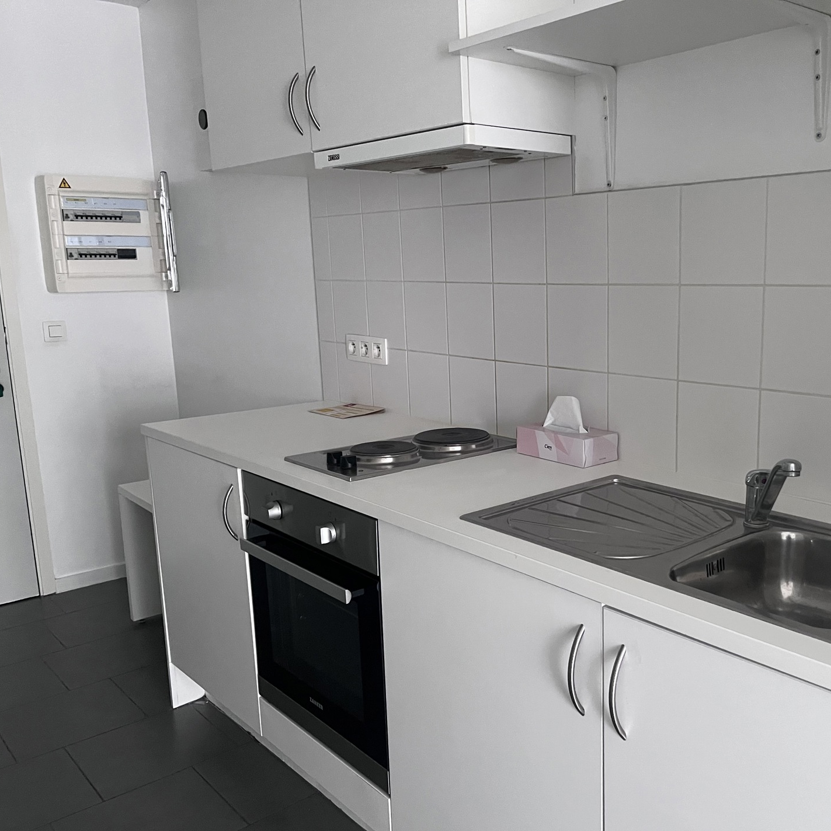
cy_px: 420
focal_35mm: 31
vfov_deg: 52.5
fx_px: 842
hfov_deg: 51.6
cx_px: 554
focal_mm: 5.1
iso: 500
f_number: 1.6
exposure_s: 1/60
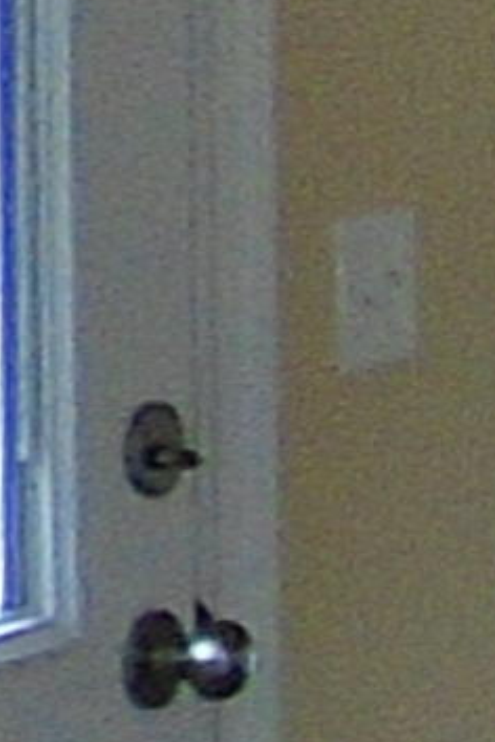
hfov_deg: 5.2
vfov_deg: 10.3
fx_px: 4083
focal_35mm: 198
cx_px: 2571
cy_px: 25
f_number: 3.2
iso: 400
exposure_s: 1/80
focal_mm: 4.6
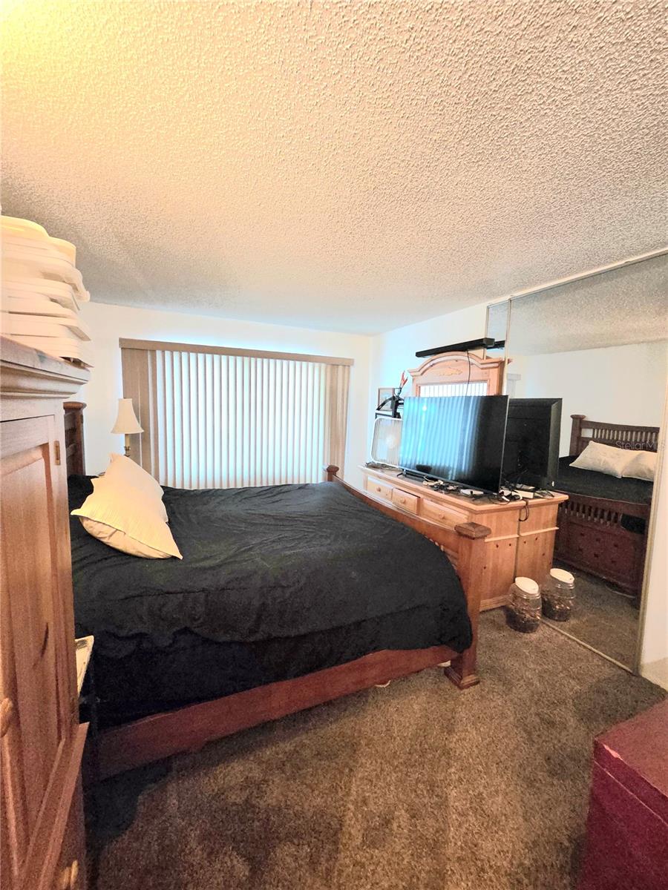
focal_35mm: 13
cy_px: 445
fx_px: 334
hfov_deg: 89.9
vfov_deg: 106.2
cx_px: 334
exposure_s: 1/60.2
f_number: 2.2
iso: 1600
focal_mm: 2.2
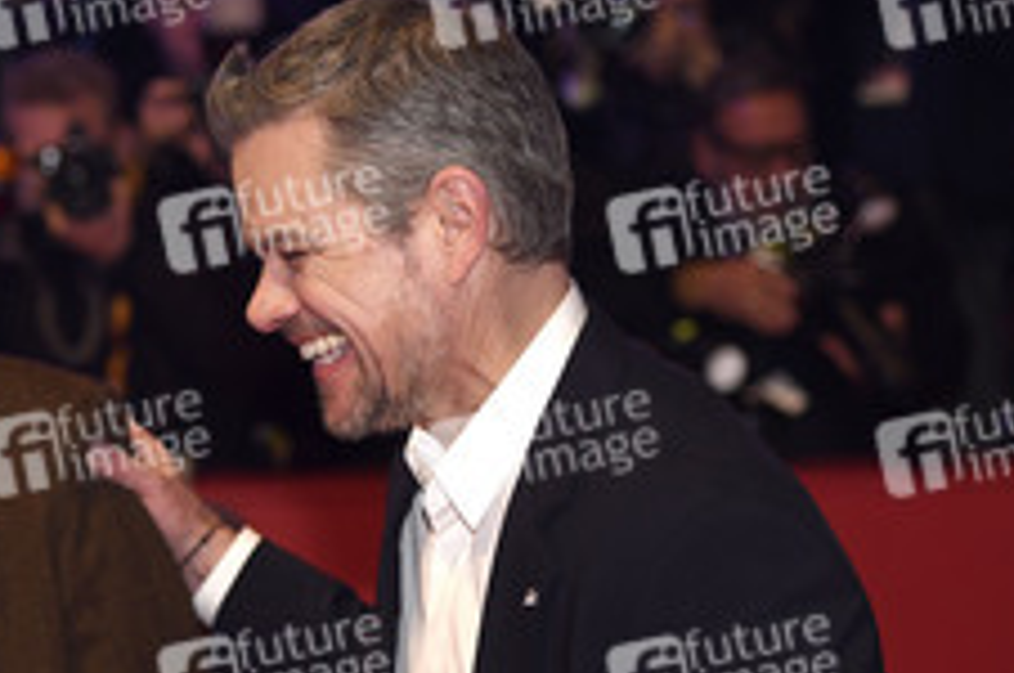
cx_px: 155
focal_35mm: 140
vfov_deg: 9.7
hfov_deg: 14.6
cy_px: 556
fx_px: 3938
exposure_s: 1/640
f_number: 3.5
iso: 800
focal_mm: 70
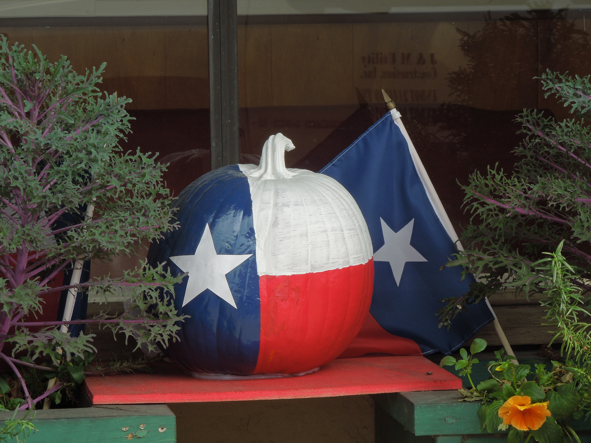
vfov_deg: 9.8
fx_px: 2578
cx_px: 296
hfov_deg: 13.1
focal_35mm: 151
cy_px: 222
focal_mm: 27.2
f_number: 4.9
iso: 100
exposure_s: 1/250
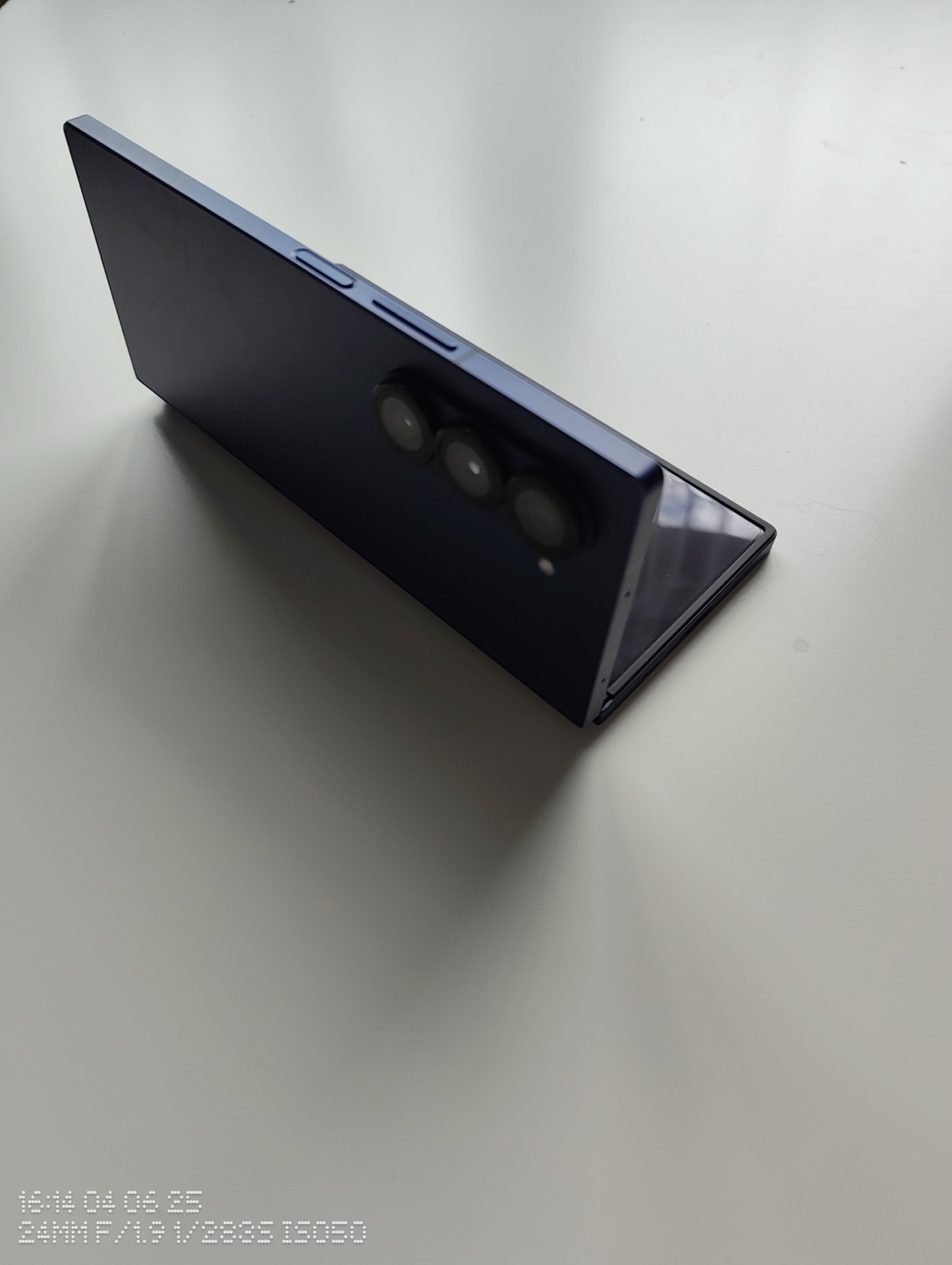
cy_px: 632
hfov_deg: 56.9
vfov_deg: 71.5
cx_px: 476
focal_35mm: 24
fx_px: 878
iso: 50
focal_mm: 5.56
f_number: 1.88
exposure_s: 1/284
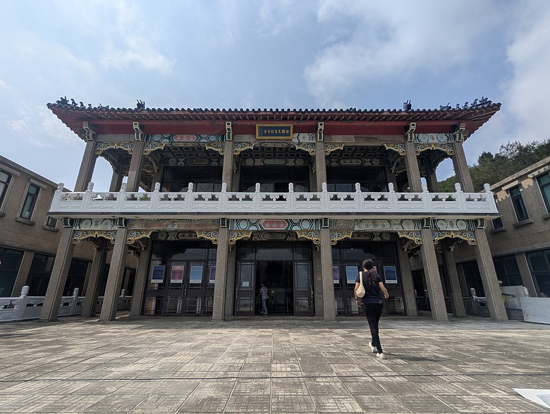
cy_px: 207
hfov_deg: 94.4
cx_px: 275
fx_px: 255
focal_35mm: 16
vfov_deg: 78.2
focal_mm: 2.35
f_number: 2.2
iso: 51
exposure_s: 1/4000
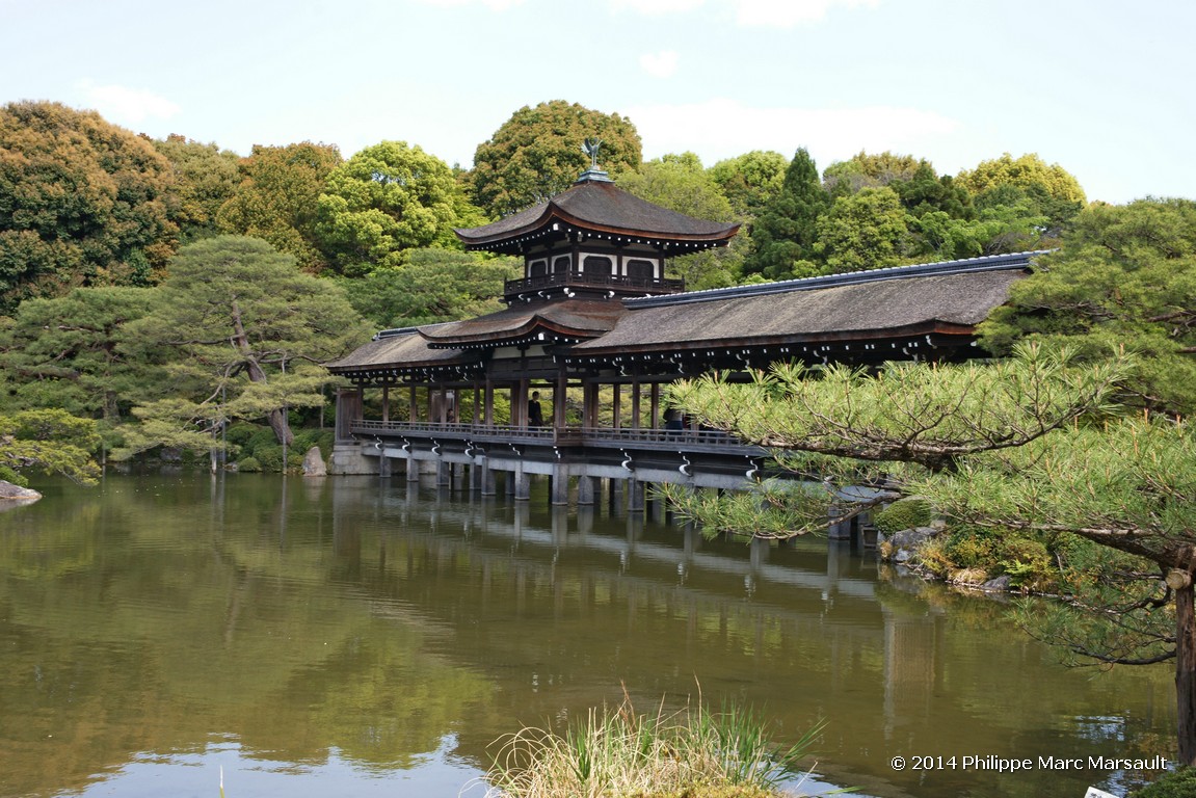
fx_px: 1329
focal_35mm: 40
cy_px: 399
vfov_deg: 33.4
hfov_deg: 48.4
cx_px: 598
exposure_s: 1/80
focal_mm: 40
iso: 400
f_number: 11
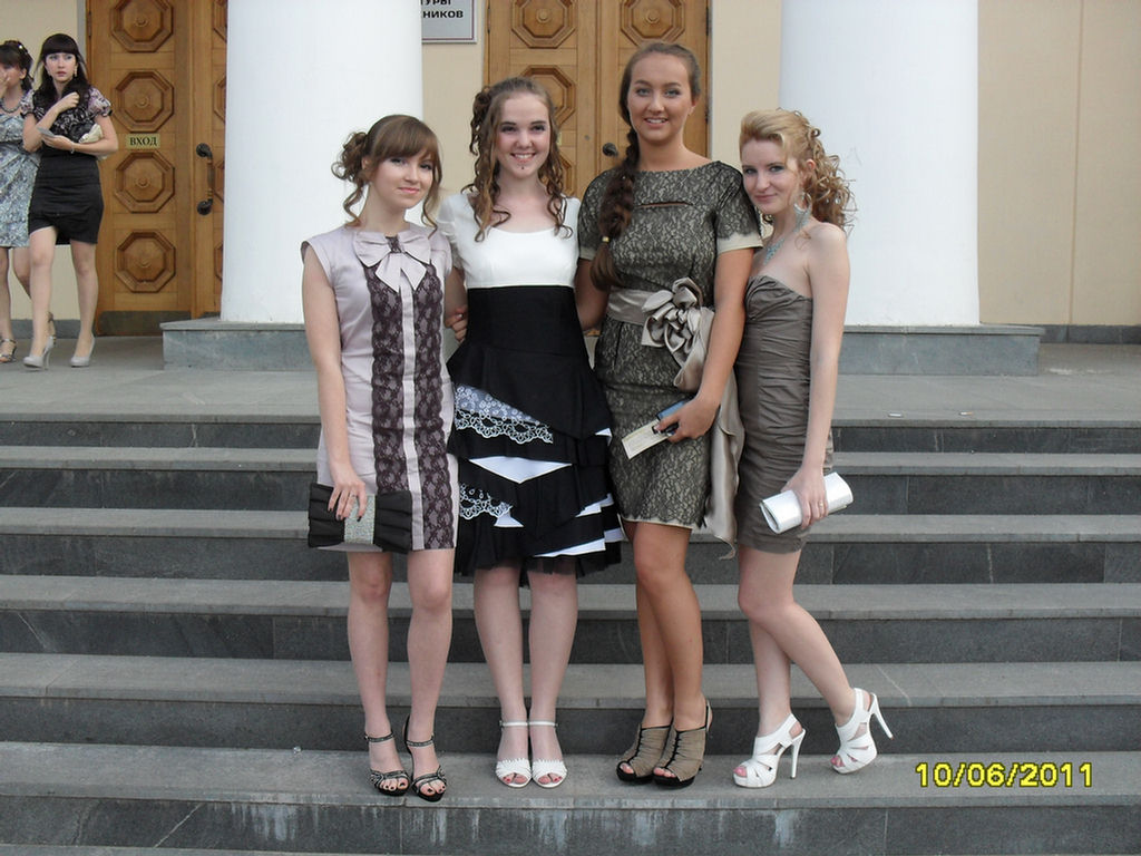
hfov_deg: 49.0
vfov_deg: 37.7
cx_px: 570
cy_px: 428
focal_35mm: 38
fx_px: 1253
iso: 80
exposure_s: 1/180
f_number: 2.8
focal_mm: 6.3
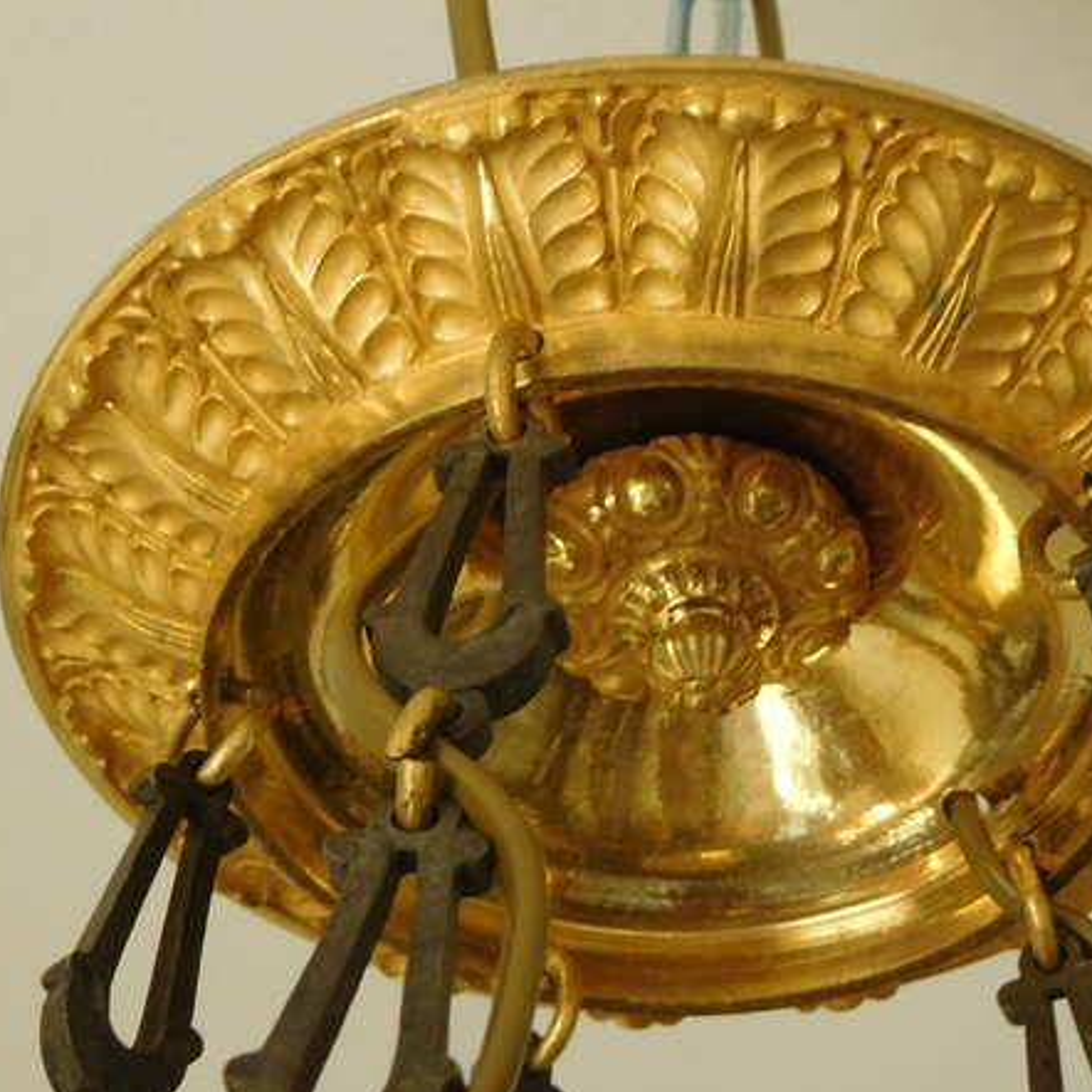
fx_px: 2141
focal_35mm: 60
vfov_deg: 28.6
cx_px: 672
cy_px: 553
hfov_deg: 28.5
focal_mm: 8.9
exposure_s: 1/30
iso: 250
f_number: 4.1
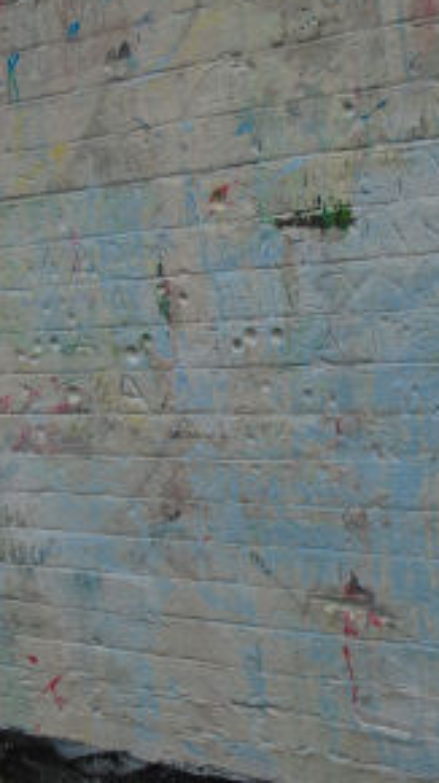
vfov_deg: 51.7
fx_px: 810
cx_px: 256
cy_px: 390
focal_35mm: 39
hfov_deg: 30.3
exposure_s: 1/250
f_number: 3.2
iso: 100
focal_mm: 4.6
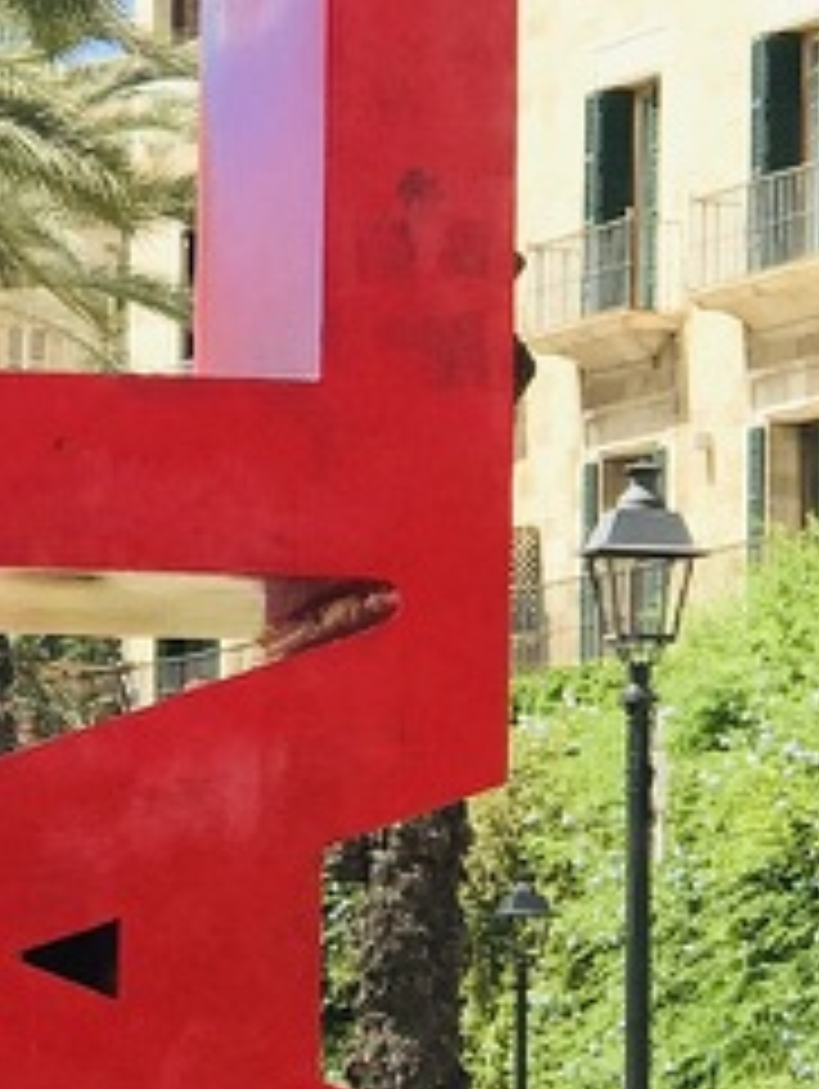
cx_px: 288
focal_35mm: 241
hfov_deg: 6.2
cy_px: 526
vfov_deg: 8.2
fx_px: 7589
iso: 20
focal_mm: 6.6
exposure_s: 1/643
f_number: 2.8
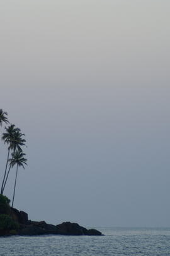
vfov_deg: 8.3
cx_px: 43
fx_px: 1762
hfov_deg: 5.5
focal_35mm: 249
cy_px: 143
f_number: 4.5
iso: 100
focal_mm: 105
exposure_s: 1/125
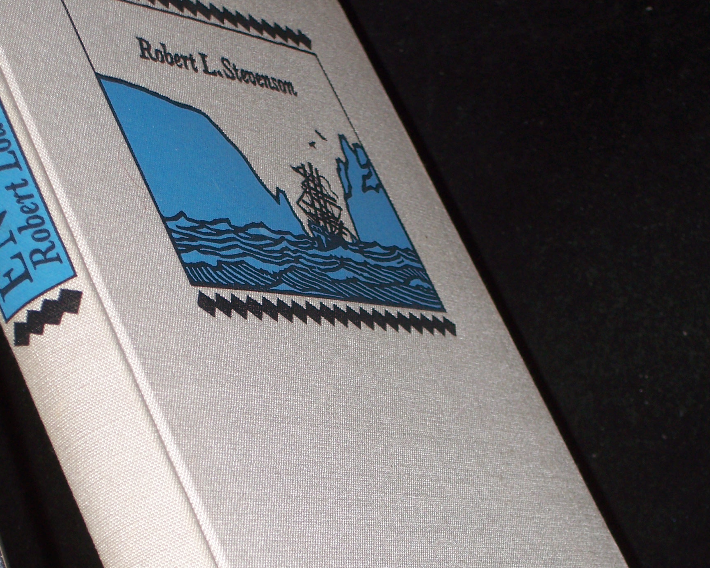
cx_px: 356
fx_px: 2249
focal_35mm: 107
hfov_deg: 17.9
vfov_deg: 14.3
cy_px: 466
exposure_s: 1/80
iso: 80
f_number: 4
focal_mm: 13.6
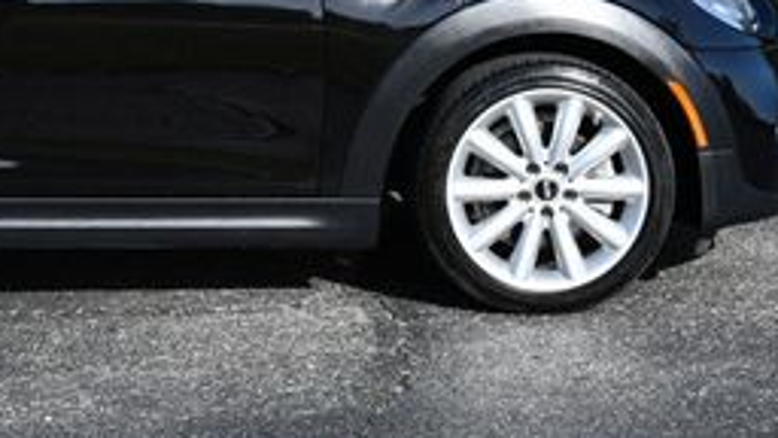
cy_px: -189
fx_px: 3033
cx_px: 27
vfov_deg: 8.1
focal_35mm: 147
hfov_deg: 14.4
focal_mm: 28
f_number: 8
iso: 140
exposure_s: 1/250
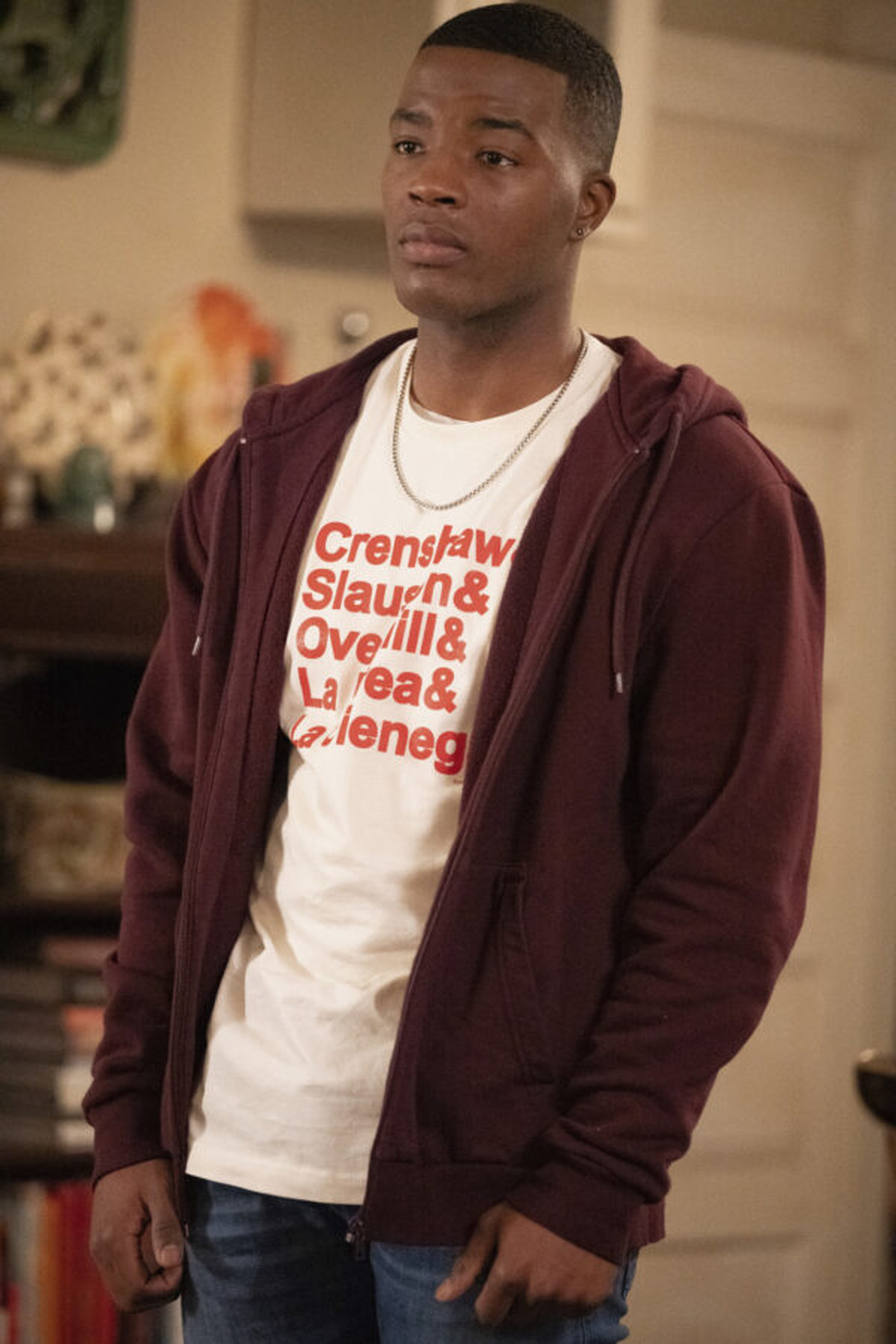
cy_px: 672
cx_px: 448
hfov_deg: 8.1
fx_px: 6346
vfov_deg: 12.1
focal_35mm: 170
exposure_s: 1/125
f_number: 2.8
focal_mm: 170
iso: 6400
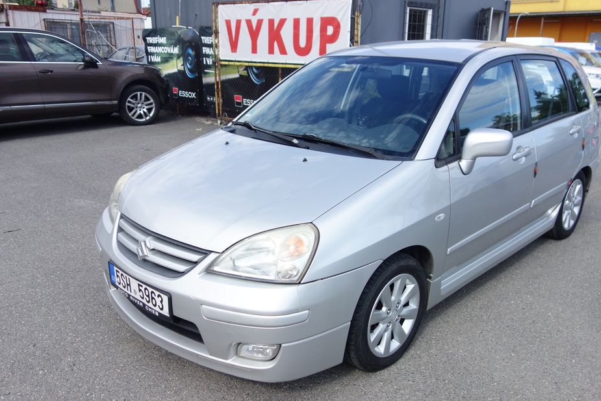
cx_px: 311
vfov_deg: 42.3
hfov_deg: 60.3
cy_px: 219
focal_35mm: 31
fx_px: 518
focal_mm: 10.4
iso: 125
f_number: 1.8
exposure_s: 1/2000
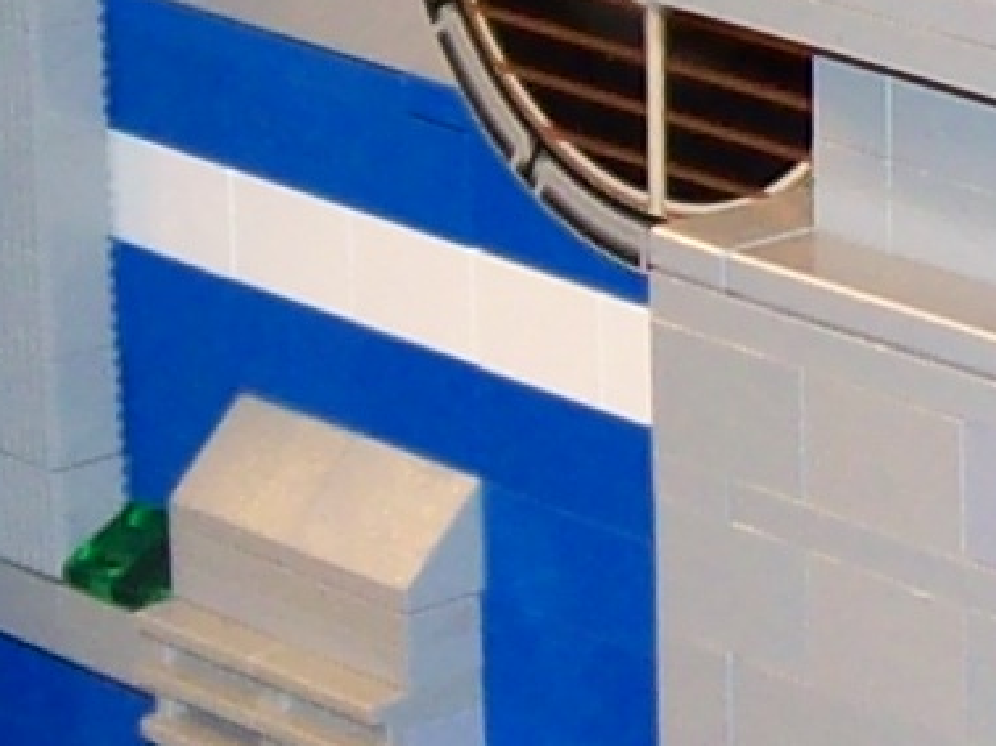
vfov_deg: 5.5
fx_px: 7792
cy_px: 79
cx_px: 1294
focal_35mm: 271
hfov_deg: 7.2
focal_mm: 6
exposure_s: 1/64
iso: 80
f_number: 2.7
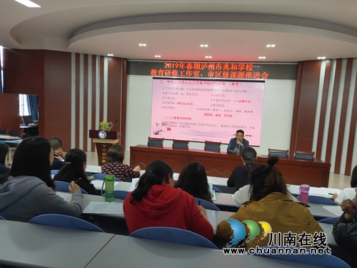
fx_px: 237
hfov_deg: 73.9
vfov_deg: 58.9
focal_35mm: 23
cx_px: 178
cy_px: 134
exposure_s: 1/50
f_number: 1.7
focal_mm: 3.97
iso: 150
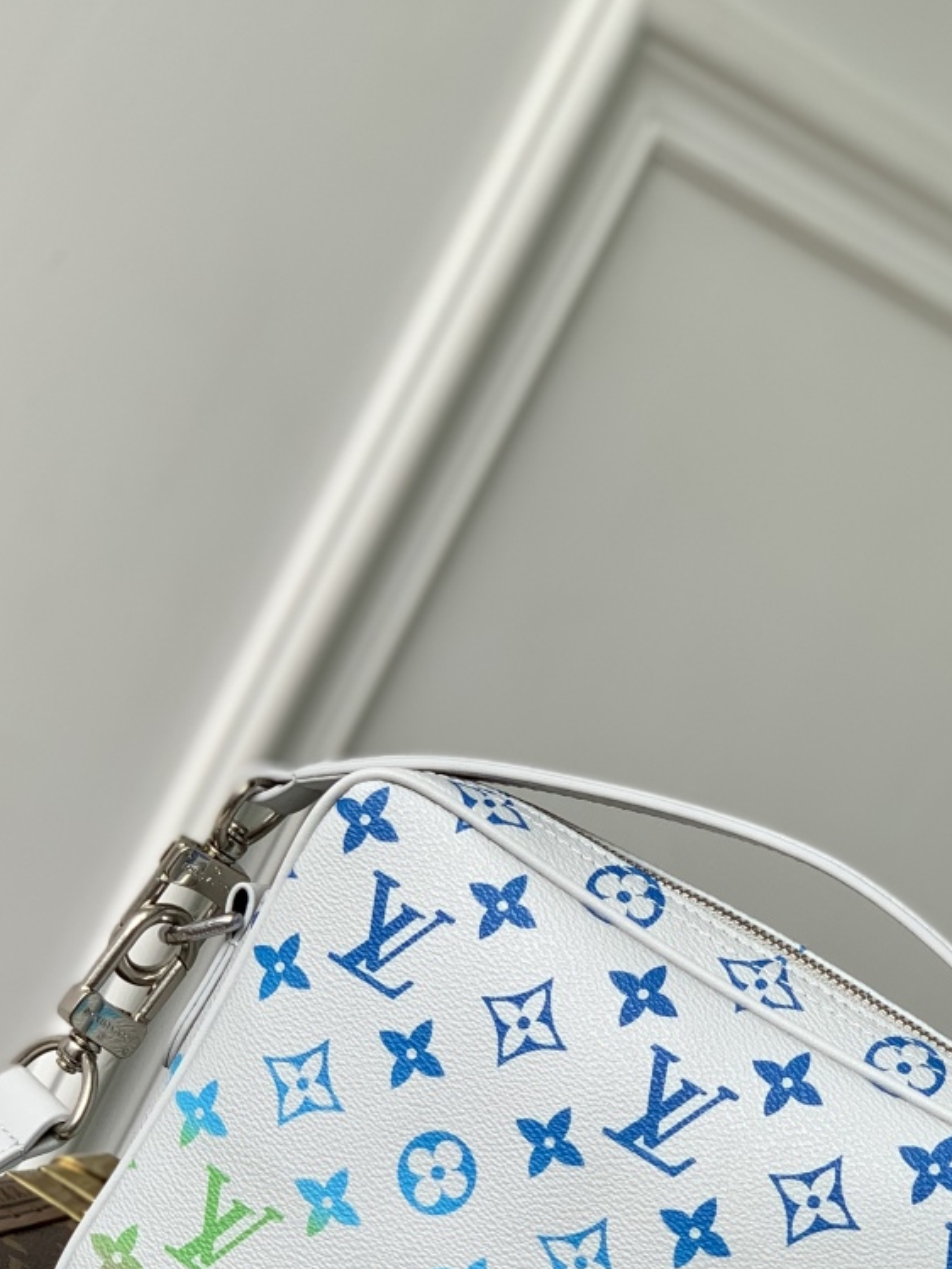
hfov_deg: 14.8
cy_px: 995
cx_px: 676
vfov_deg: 19.5
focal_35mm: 100
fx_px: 3666
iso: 16
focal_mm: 6
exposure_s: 1/200
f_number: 2.4
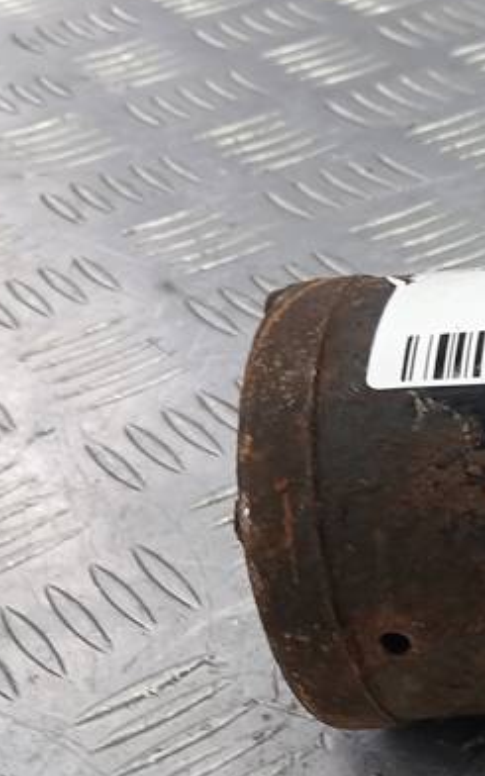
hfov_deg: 15.4
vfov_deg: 28.6
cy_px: 382
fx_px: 1523
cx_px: 887
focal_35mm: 72
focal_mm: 3.98
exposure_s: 1/50
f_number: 1.8
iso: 80
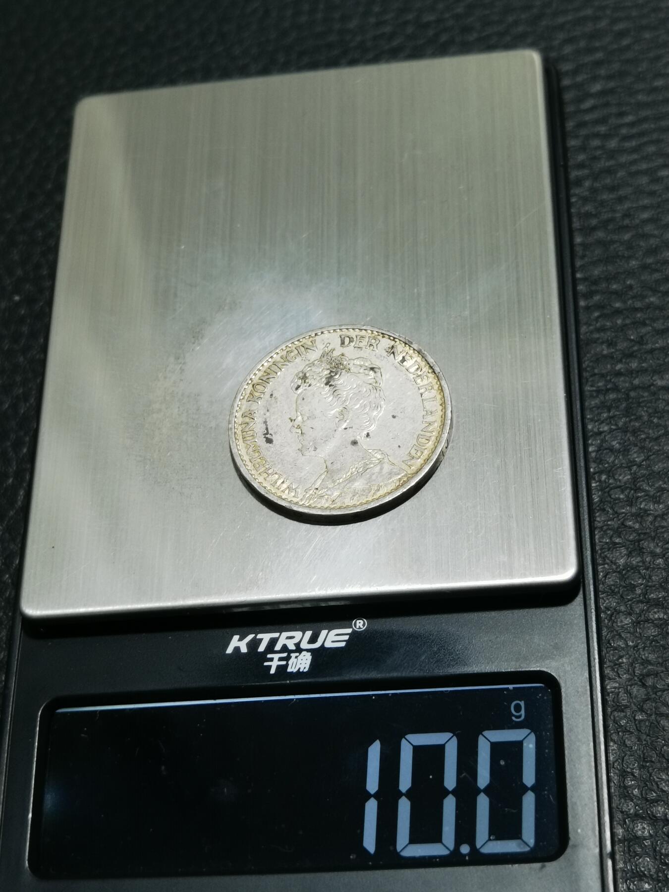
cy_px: 446
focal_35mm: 64
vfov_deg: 30.3
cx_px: 334
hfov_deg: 22.9
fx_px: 1649
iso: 125
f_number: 1.9
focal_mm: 6.67
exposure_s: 1/100
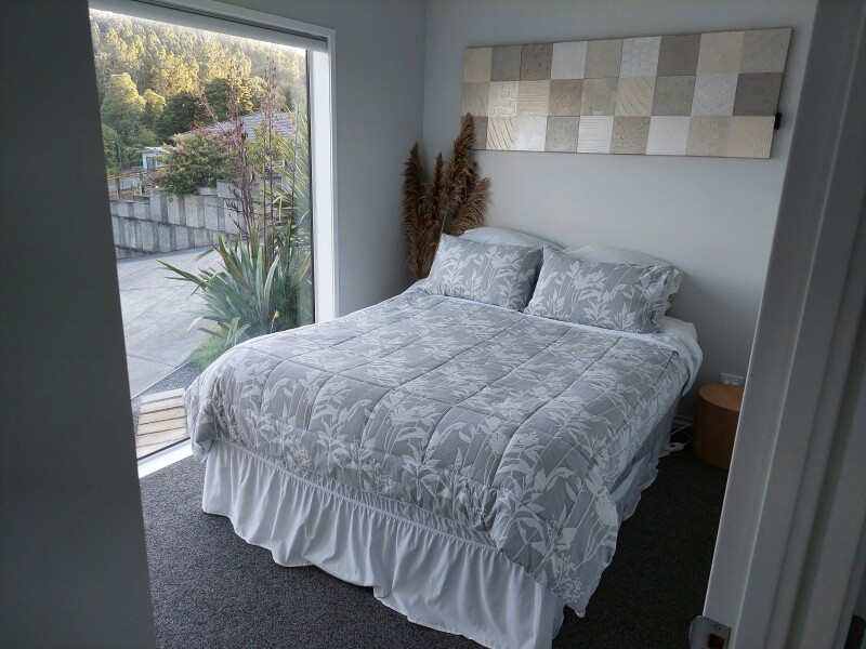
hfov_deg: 71.6
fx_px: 600
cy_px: 324
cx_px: 433
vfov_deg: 56.8
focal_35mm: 24
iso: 64
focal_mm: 5.23
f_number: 1.8
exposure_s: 1/100
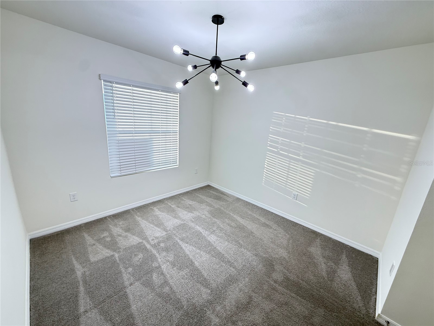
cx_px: 217
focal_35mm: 14
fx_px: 176
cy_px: 163
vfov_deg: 85.7
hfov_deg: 102.1
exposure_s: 1/60
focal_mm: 2.22
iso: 200
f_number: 2.2
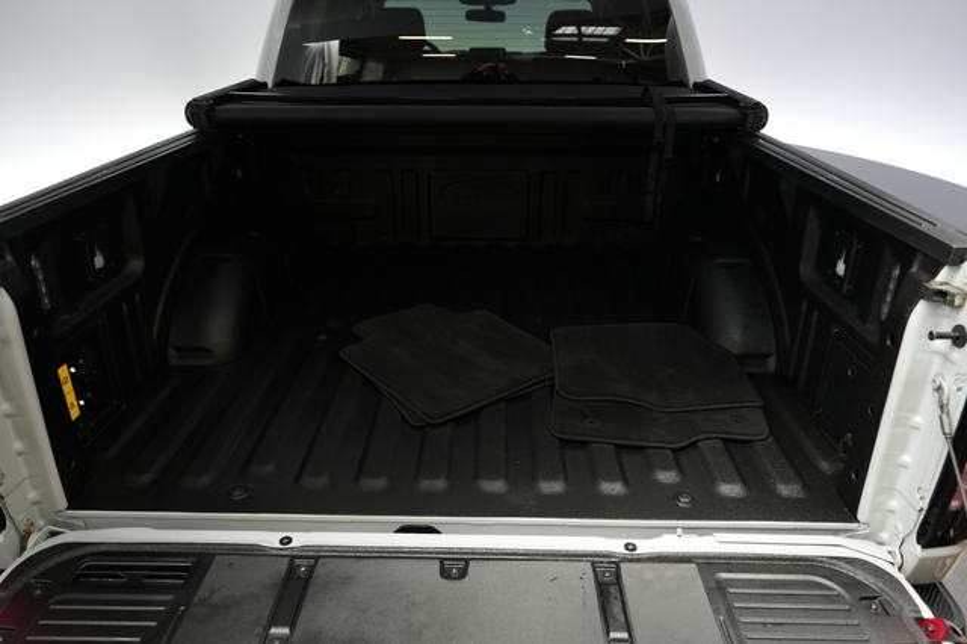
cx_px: 484
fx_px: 671
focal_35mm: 25
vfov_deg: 51.2
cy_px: 322
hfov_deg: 71.5
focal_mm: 25
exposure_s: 1/160
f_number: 2.8
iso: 2000
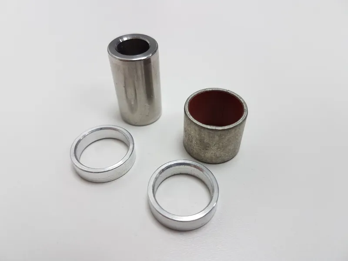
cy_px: 130
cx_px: 174
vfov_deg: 53.1
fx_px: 261
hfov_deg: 67.3
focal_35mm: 26
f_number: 1.7
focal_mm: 4.2
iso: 40
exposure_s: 1/50
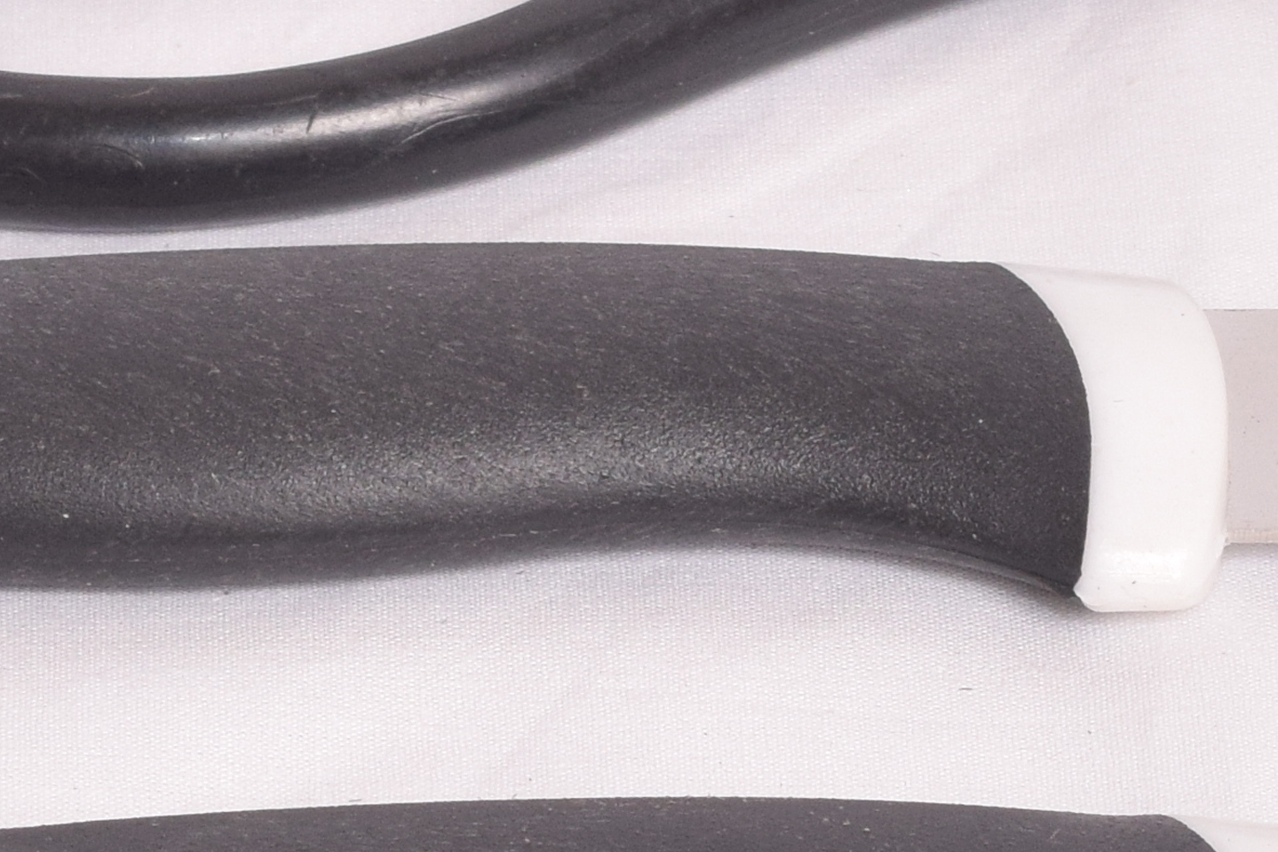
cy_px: 846
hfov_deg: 6.0
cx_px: 1452
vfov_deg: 4.0
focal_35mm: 344
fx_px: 12213
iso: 400
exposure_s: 1/160
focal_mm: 55
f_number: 11
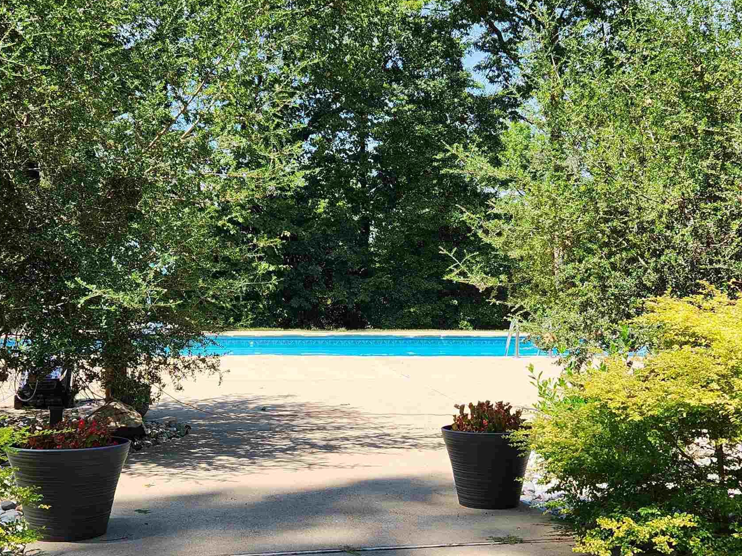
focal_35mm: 42
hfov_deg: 44.8
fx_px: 900
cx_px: 389
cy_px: 346
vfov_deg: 34.2
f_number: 1.8
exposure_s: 1/876
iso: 20
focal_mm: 5.4
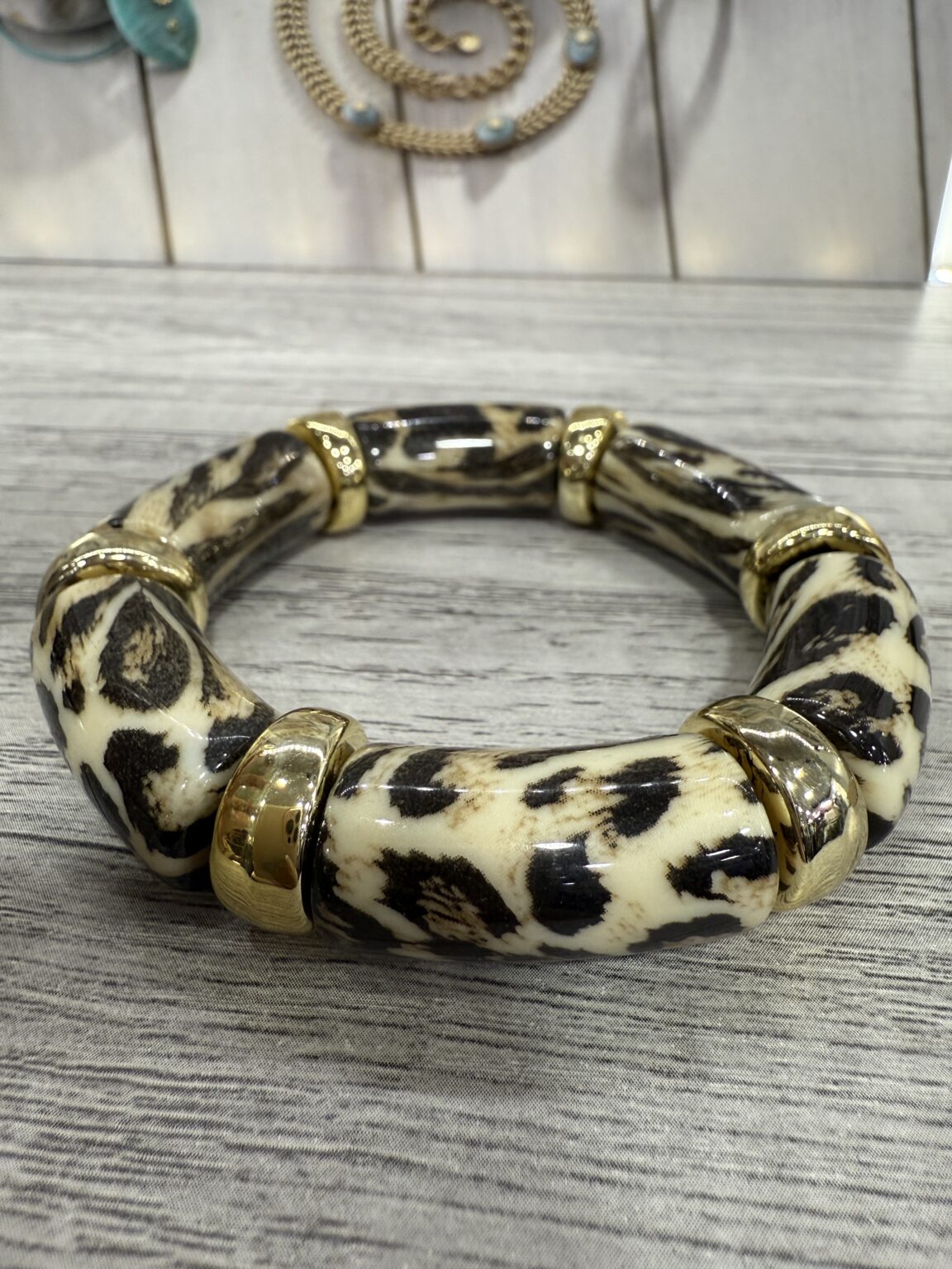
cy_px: 634
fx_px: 880
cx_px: 476
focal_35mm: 24
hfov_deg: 56.8
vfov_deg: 71.6
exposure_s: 1/100
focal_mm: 2.22
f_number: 2.2
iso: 200
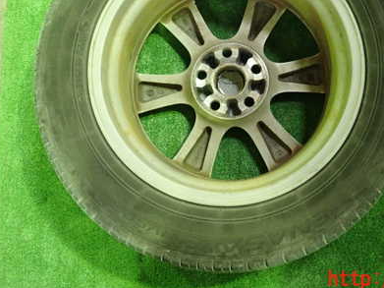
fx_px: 510
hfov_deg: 40.7
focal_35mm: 46
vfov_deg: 30.9
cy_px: 71
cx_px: 255
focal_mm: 5.5
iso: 800
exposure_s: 1/30
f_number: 2.3
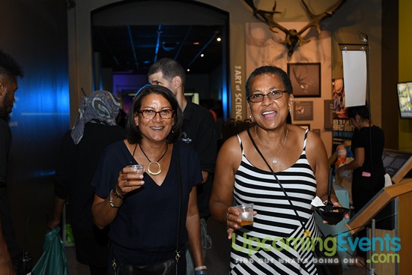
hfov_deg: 41.1
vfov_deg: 28.1
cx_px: 206
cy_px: 138
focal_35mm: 48
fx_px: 549
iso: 1000
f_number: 4
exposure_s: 1/100
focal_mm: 32
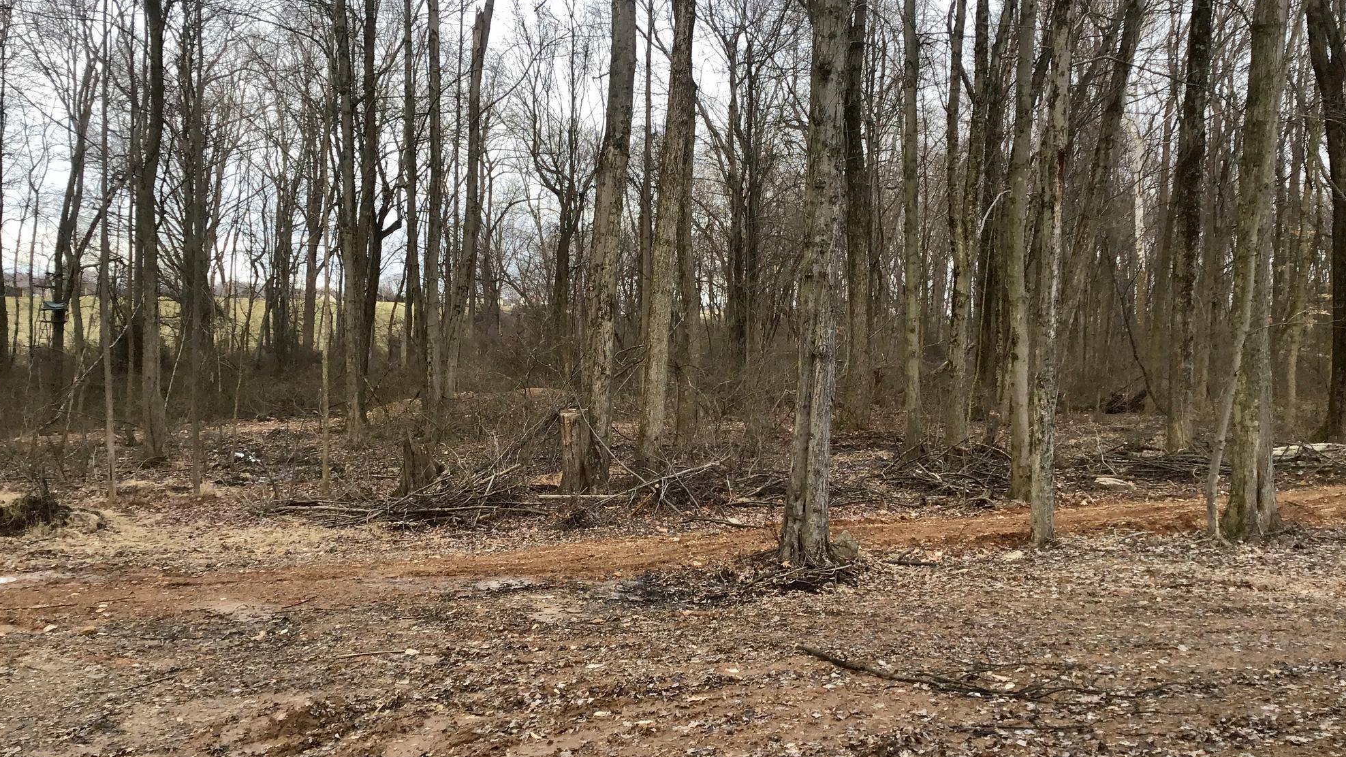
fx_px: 1249
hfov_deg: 56.6
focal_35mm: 35
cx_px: 687
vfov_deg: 33.7
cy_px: 358
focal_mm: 3.3
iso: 32
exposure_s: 1/120
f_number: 2.4
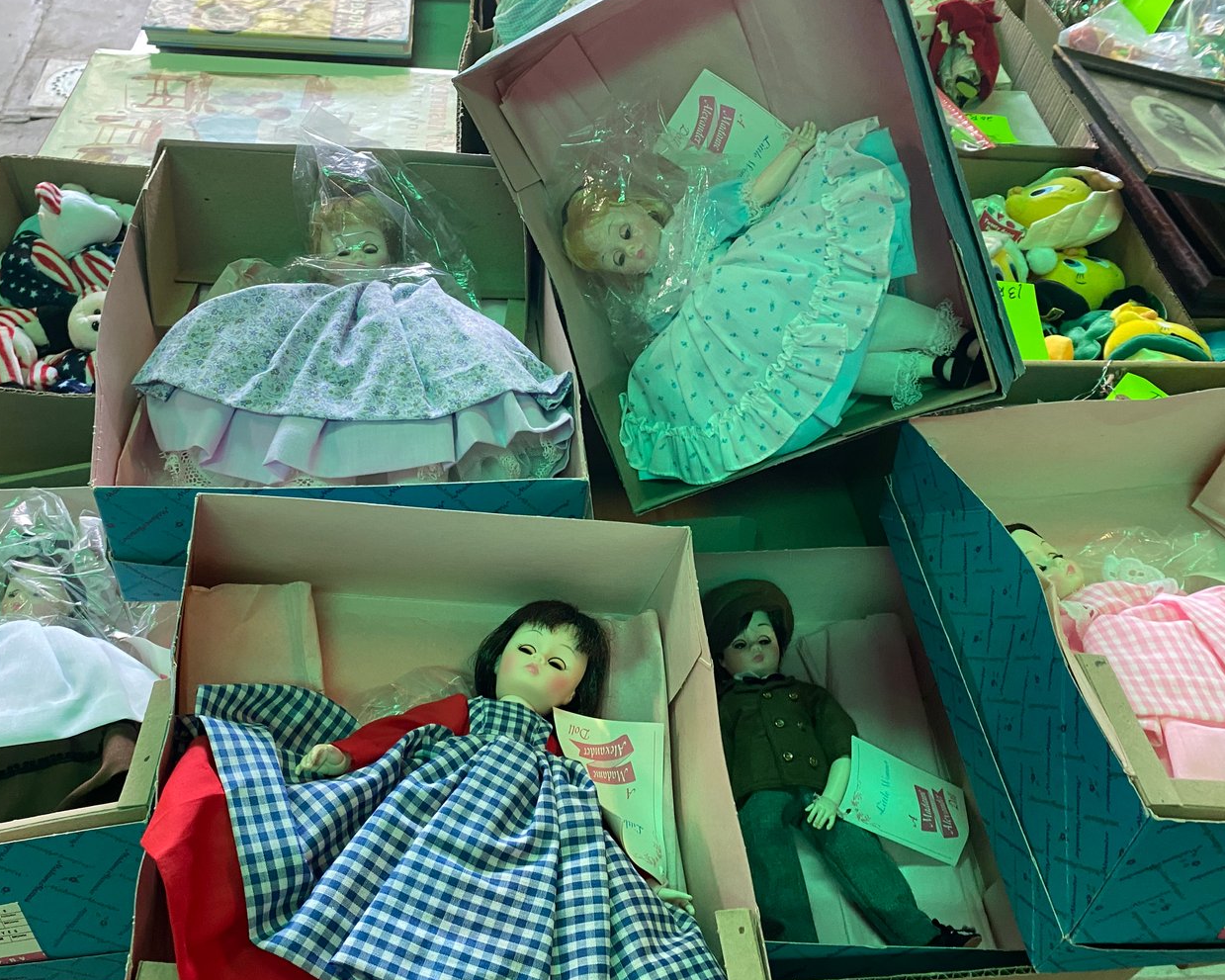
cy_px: 537
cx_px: 614
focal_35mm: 31
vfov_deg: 47.0
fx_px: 1124
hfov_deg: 57.2
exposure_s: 1/60
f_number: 1.8
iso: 200
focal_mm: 4.25
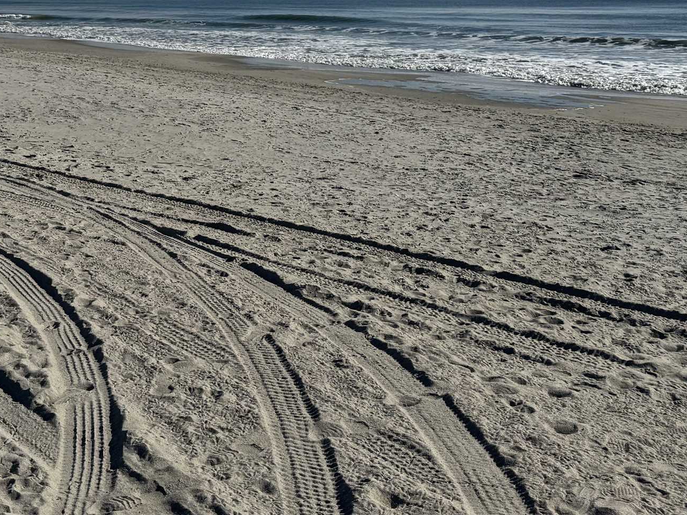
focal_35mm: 57
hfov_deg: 33.4
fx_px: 1131
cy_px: -3
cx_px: 207
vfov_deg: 24.5
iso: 80
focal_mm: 6.76
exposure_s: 1/12346
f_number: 1.78
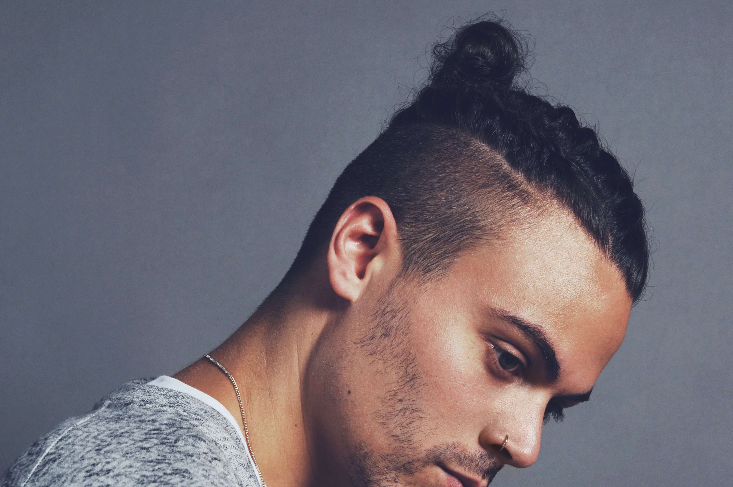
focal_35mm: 115
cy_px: 325
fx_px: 2339
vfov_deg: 11.9
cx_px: 389
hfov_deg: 17.8
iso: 200
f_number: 6.3
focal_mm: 56
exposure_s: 1/160
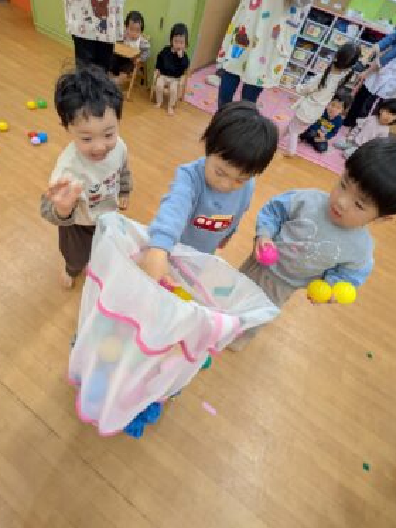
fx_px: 259
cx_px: 174
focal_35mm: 17
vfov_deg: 90.2
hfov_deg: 74.5
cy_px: 219
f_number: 2.2
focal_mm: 1.83
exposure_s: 1/100
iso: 129
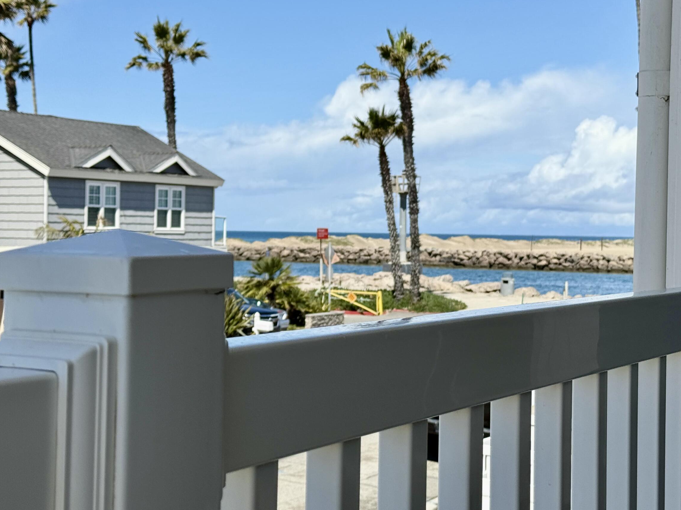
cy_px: 213
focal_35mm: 63
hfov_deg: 30.7
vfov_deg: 23.3
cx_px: 359
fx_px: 1239
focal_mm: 6.76
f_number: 1.78
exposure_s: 1/5587
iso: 64
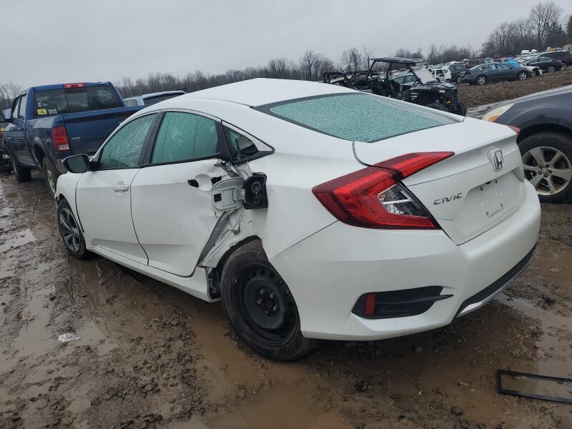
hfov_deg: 67.3
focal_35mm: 26
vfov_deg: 53.1
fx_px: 430
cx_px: 286
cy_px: 214
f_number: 1.5
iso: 50
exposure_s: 1/526
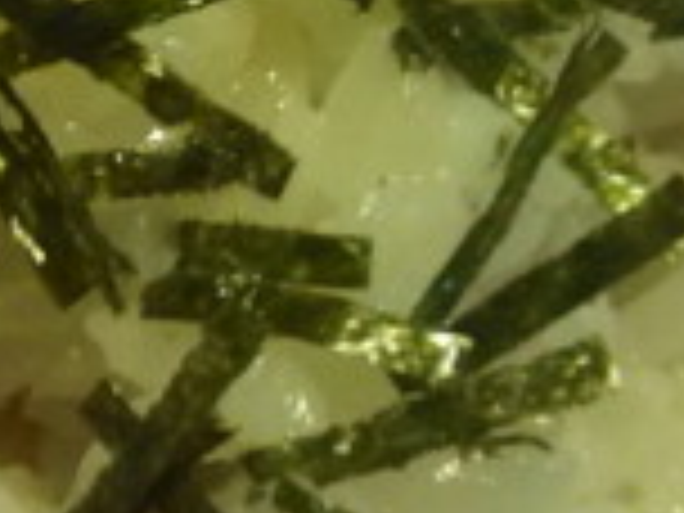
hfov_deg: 14.3
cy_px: -126
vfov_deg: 10.8
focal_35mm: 135
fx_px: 2668
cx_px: -76
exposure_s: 1/8.26
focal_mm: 3.3
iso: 102
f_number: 2.8
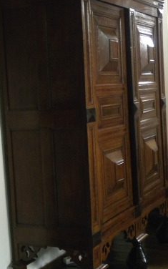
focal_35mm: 74
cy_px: 144
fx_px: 542
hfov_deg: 17.6
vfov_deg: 27.8
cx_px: 99
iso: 400
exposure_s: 1/6.5
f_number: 3.2
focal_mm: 7.3
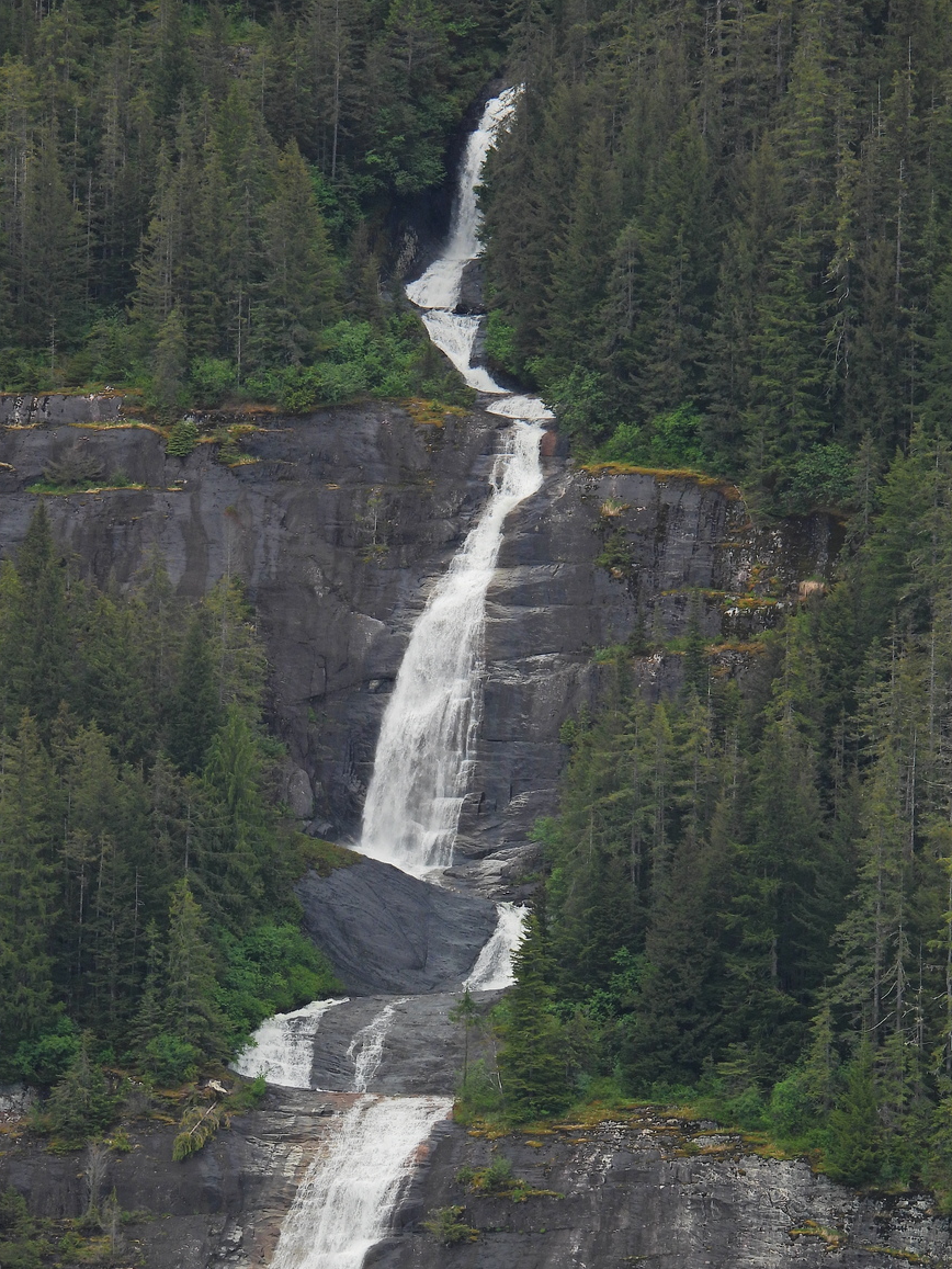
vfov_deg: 5.6
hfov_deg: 4.2
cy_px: 700
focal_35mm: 354
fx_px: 12978
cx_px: 444
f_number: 5
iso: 100
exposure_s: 1/200
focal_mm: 57.1
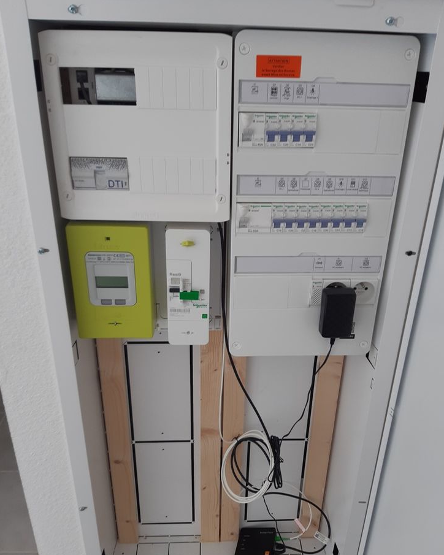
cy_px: 300
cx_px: 227
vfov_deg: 62.1
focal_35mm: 28
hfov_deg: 51.5
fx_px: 460
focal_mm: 3.92
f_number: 1.7
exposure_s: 1/50
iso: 50
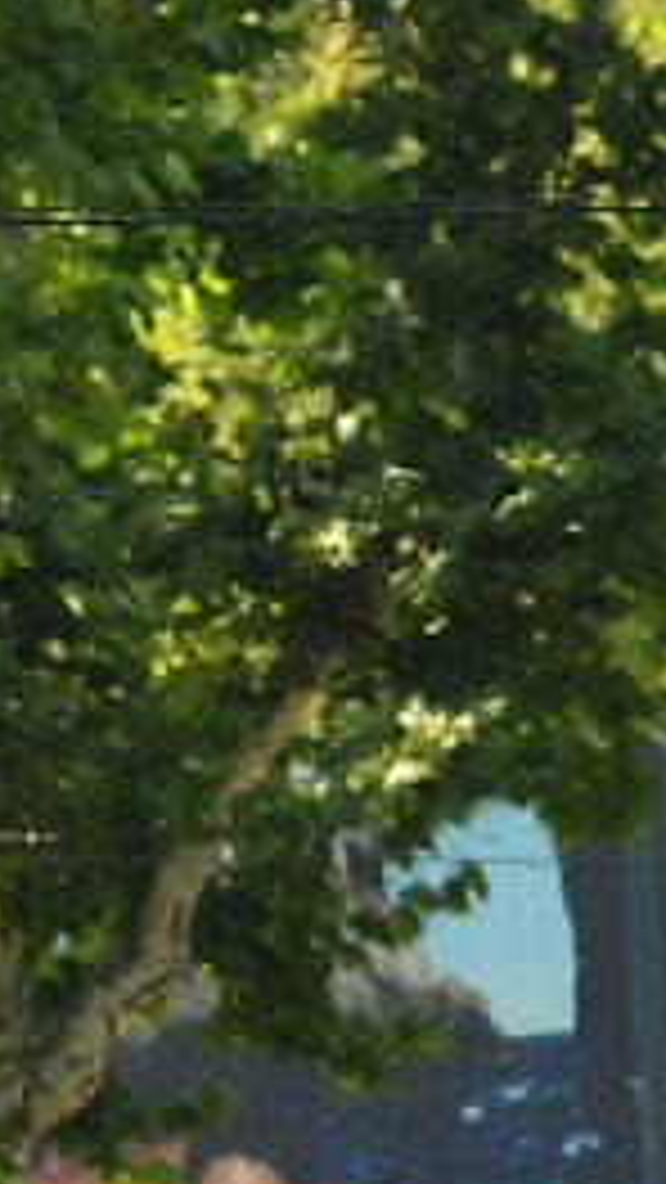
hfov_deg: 0.6
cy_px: 1774
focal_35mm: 1936
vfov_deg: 1.1
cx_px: 2552
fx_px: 60761
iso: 800
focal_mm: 200
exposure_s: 1/2000
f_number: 4
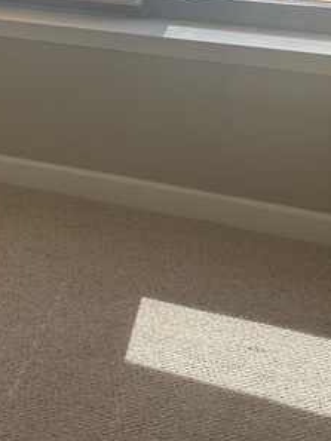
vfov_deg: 21.1
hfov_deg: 16.2
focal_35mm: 91
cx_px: 134
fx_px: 1159
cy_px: 46
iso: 32
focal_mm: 5.1
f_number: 1.6
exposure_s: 1/402
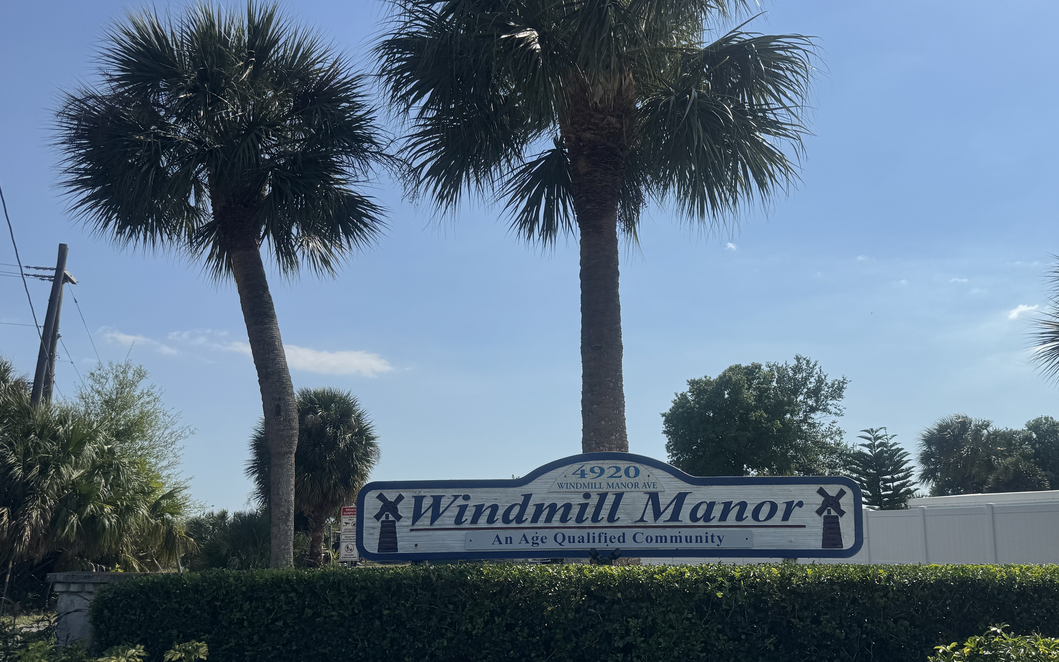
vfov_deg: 40.5
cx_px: 628
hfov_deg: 60.8
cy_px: 385
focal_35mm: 31
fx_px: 895
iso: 80
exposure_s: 1/12346
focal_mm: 6.76
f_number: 1.78
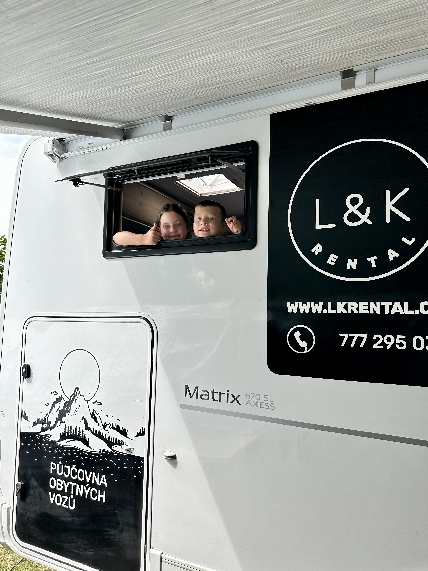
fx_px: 396
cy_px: 286
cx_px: 214
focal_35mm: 24
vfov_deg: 71.6
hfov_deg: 56.8
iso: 80
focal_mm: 6.86
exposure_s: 1/1095
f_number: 1.78
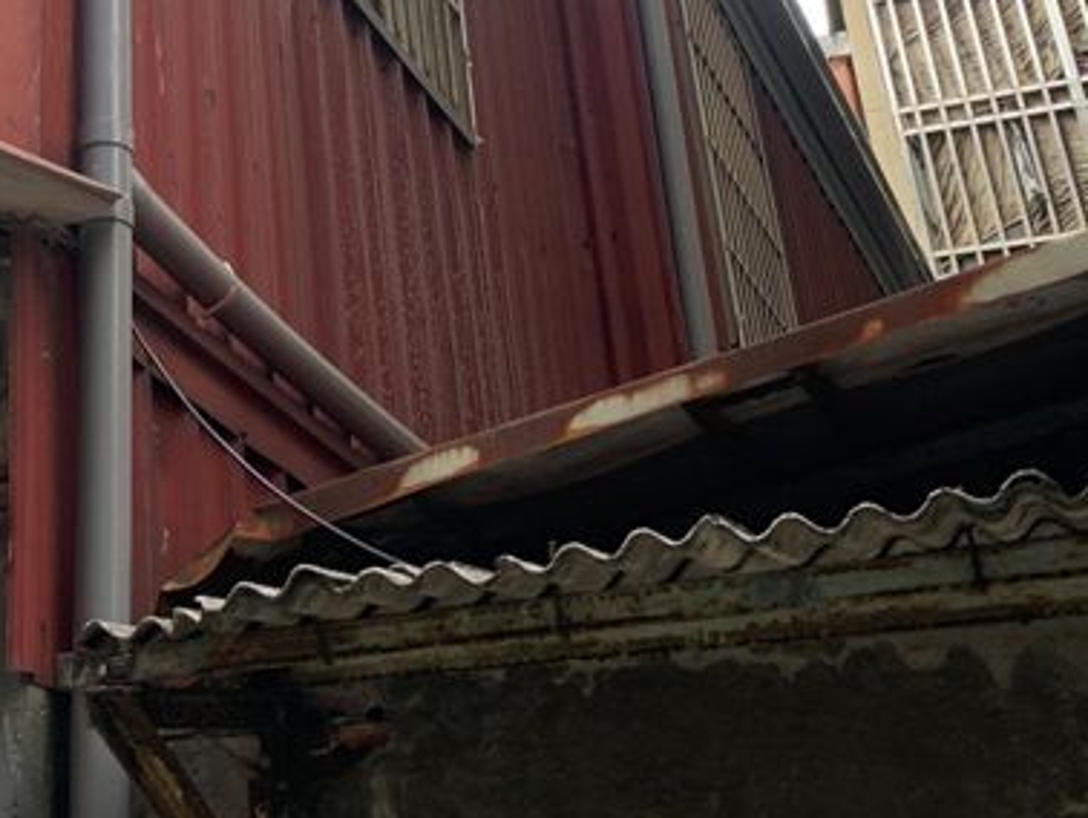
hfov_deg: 27.0
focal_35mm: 66
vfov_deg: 20.6
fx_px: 2076
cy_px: -210
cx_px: -98
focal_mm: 4.25
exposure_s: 1/184
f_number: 1.8
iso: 25
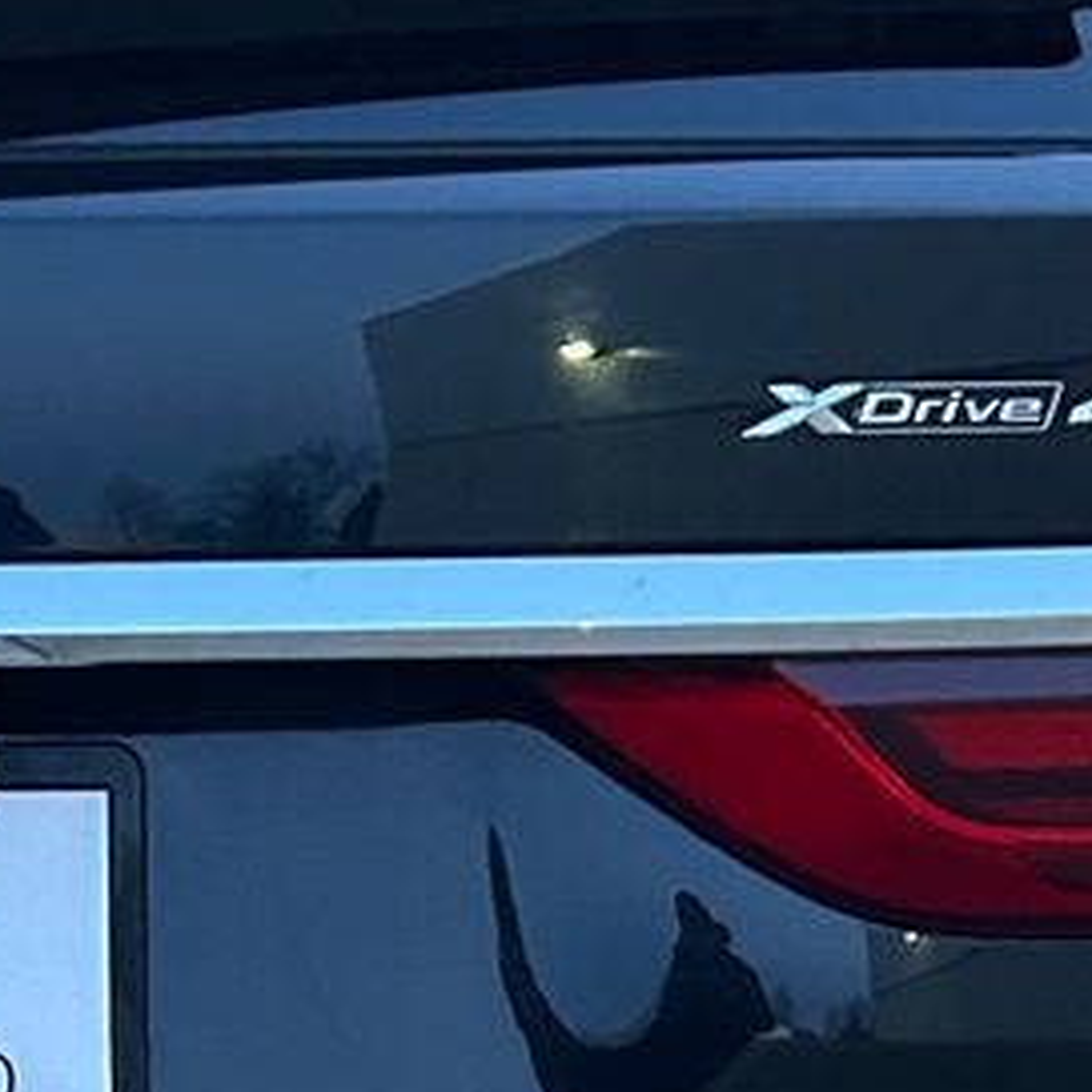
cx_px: -313
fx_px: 4818
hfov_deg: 12.5
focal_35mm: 135
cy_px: 1088
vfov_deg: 12.8
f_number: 1.5
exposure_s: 1/40
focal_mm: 5.7
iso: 500
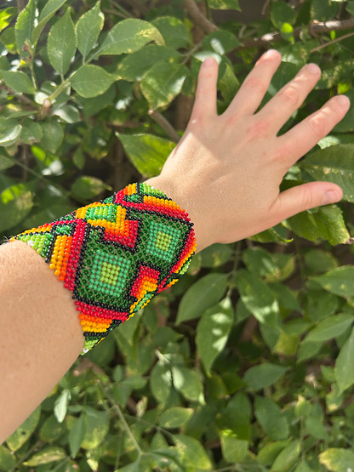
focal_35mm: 26
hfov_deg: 53.0
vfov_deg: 67.3
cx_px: 177
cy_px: 236
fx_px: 355
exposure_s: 1/1266
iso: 50
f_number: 1.5
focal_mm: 5.7
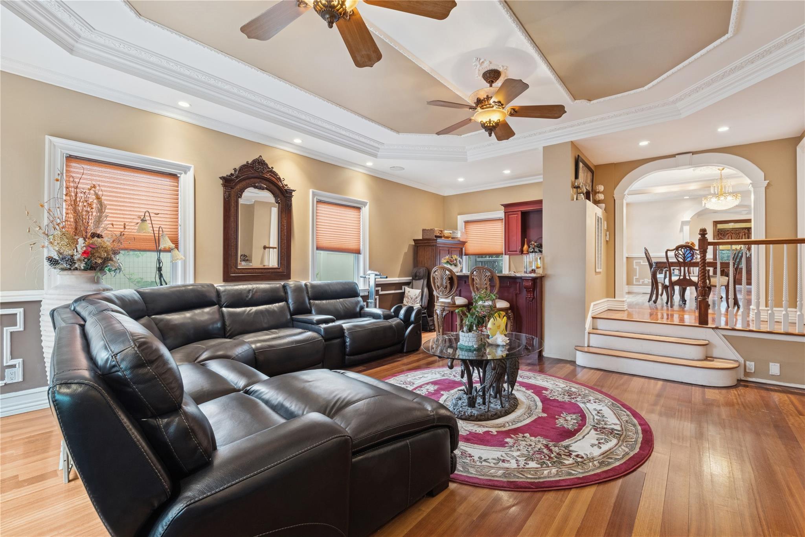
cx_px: 402
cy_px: 268
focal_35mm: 15
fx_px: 335
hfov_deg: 100.4
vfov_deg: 77.3
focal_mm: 15
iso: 640
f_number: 14
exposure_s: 1/3
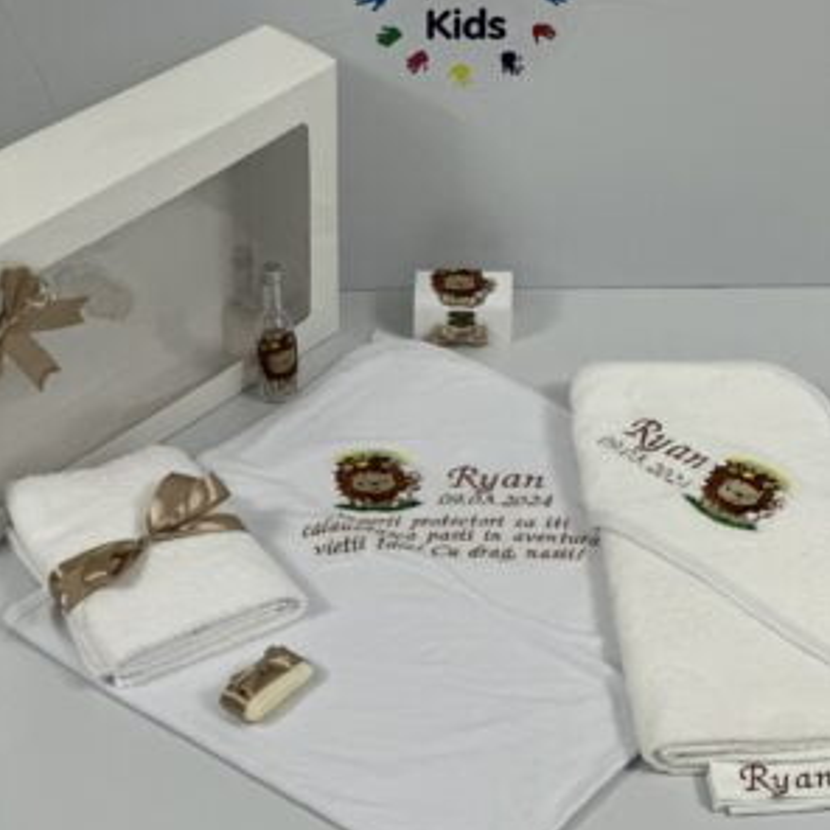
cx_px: 415
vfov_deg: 18.9
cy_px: 373
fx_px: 2496
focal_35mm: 92
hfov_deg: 18.9
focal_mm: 9
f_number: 2.8
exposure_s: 1/100
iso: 200
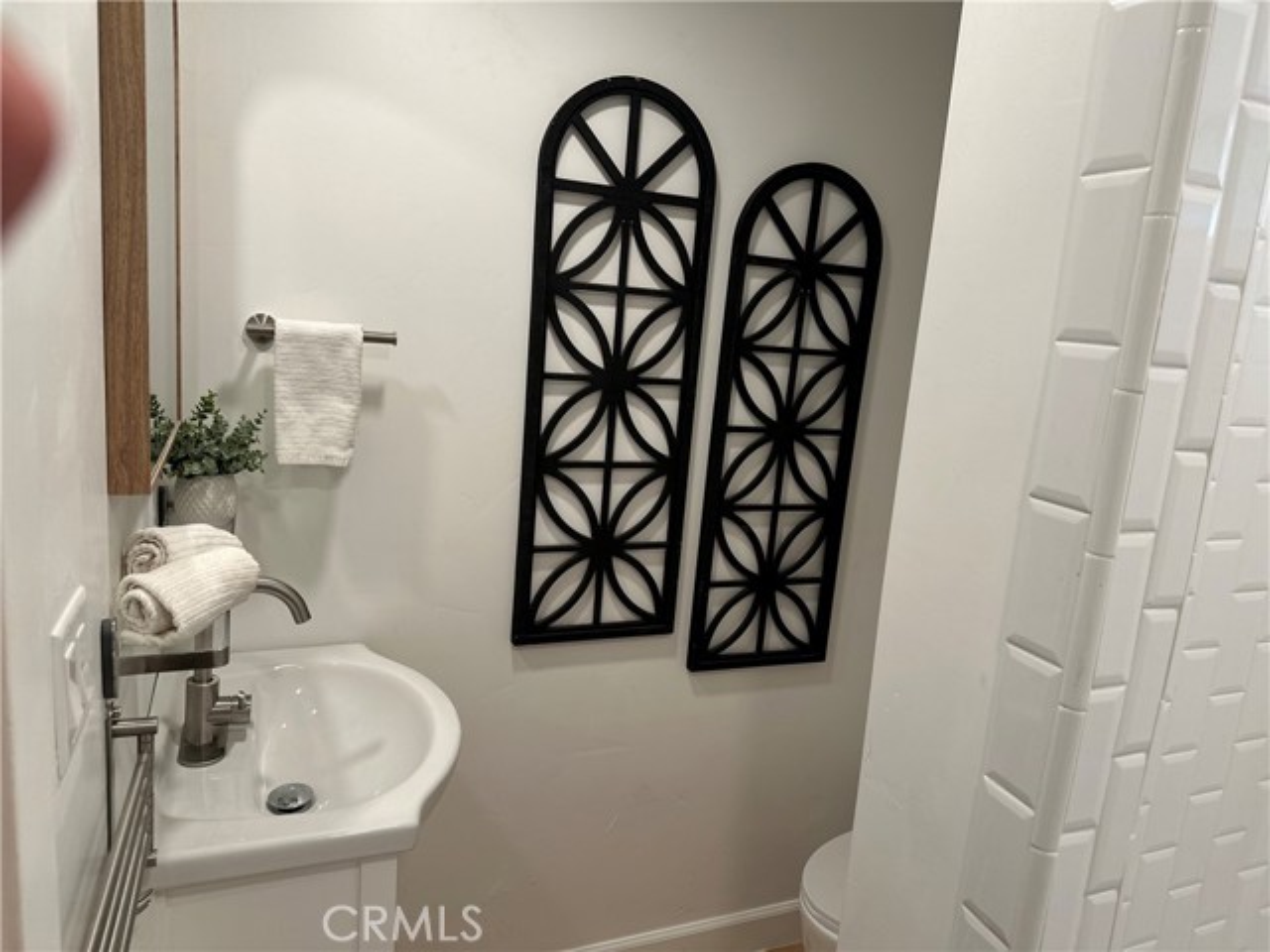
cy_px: 476
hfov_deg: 71.6
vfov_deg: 56.8
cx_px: 635
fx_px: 881
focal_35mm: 24
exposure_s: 1/120
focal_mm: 6.86
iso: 100
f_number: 1.78
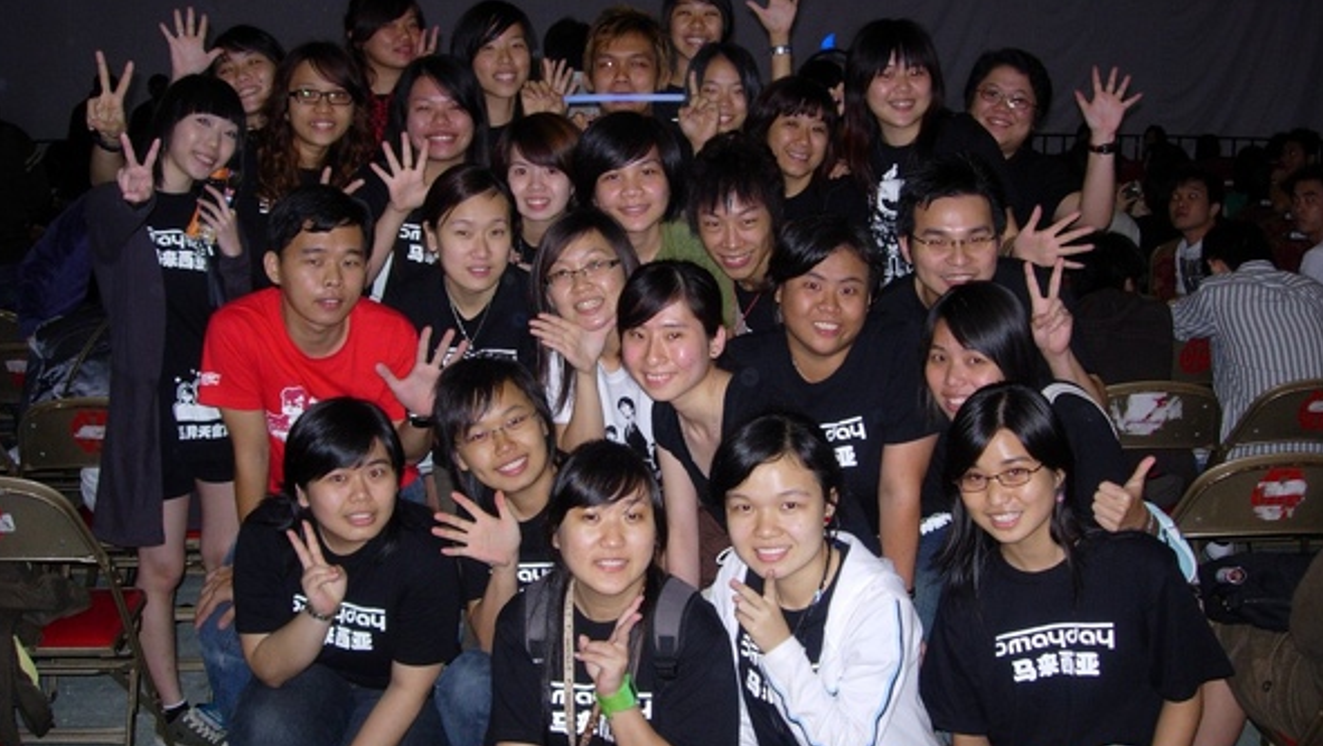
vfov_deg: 28.4
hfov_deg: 48.3
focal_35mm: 42
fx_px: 1474
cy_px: 372
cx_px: 660
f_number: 2.8
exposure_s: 1/64
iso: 79
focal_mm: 7.8
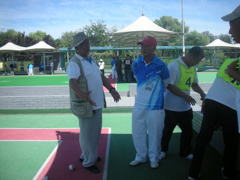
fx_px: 243
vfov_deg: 40.7
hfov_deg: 52.6
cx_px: 120
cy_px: 90
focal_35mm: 35
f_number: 7.9
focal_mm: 5.8
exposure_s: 1/125
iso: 50
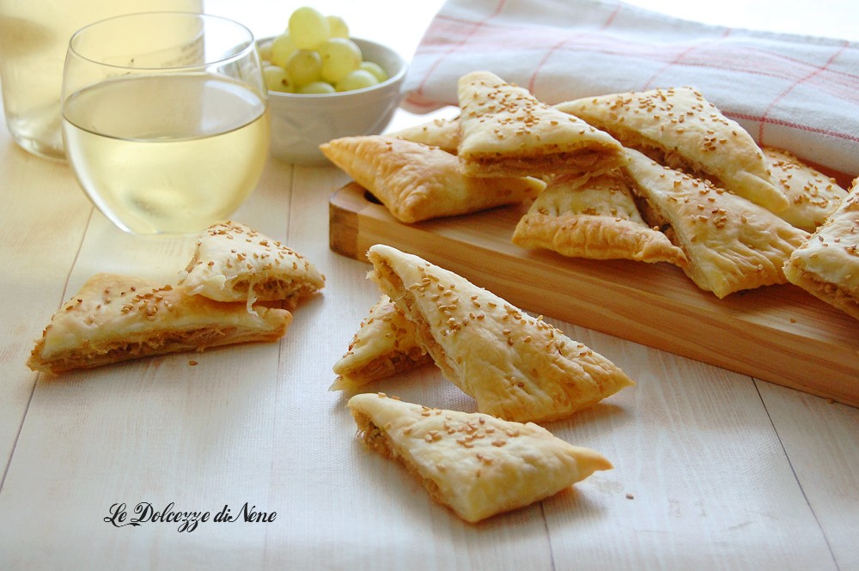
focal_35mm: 60
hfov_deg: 33.4
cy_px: 286
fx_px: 1430
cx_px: 430
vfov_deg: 22.6
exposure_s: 1/40
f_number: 5
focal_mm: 40
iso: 800
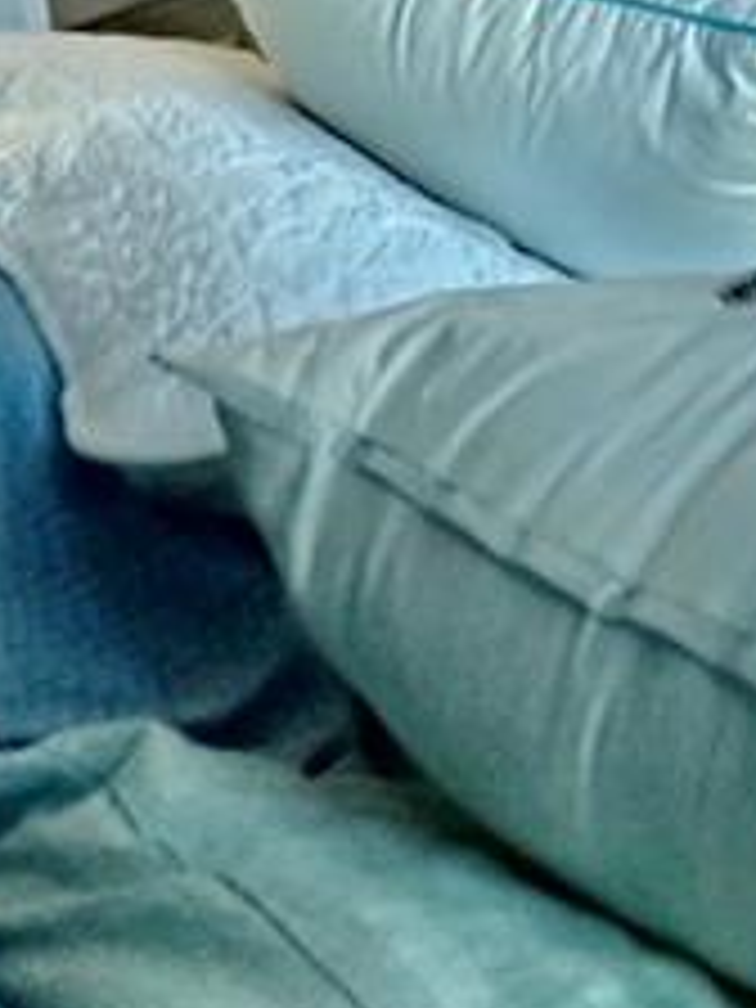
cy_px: -868
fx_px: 2184
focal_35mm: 75
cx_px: 1332
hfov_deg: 16.6
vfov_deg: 19.0
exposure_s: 1/60
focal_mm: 2.22
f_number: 2.2
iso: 400
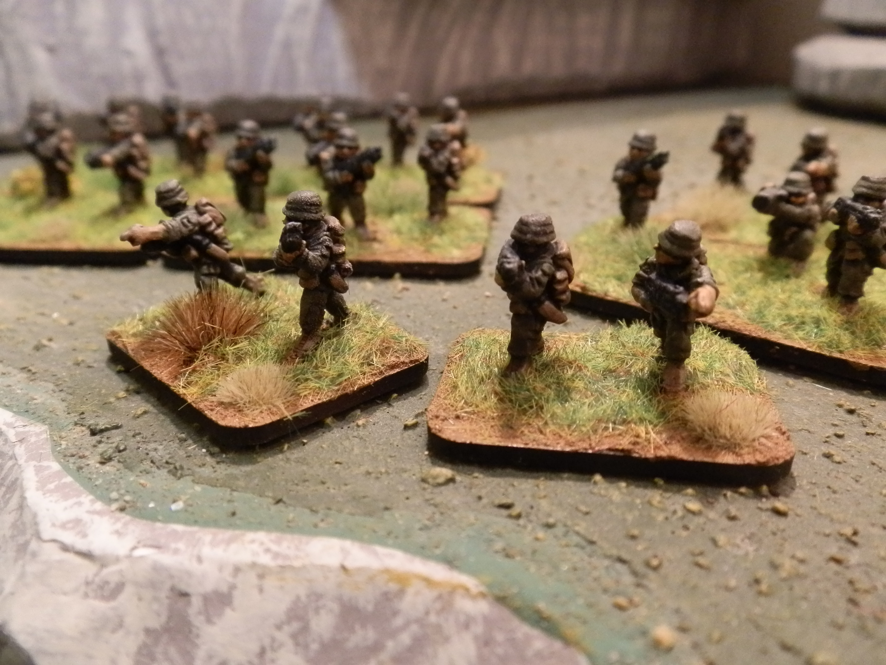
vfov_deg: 49.7
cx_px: 443
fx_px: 717
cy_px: 332
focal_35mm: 28
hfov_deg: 63.4
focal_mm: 5
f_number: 3.1
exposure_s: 1/80
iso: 400
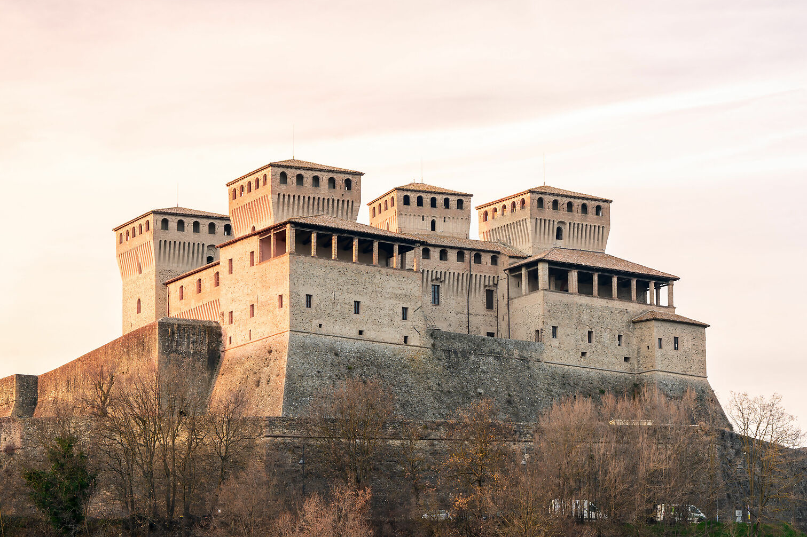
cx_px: 491
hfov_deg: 15.2
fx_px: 3025
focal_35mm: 135
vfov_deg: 10.1
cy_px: 227
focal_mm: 85
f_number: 11
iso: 100
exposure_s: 1/5
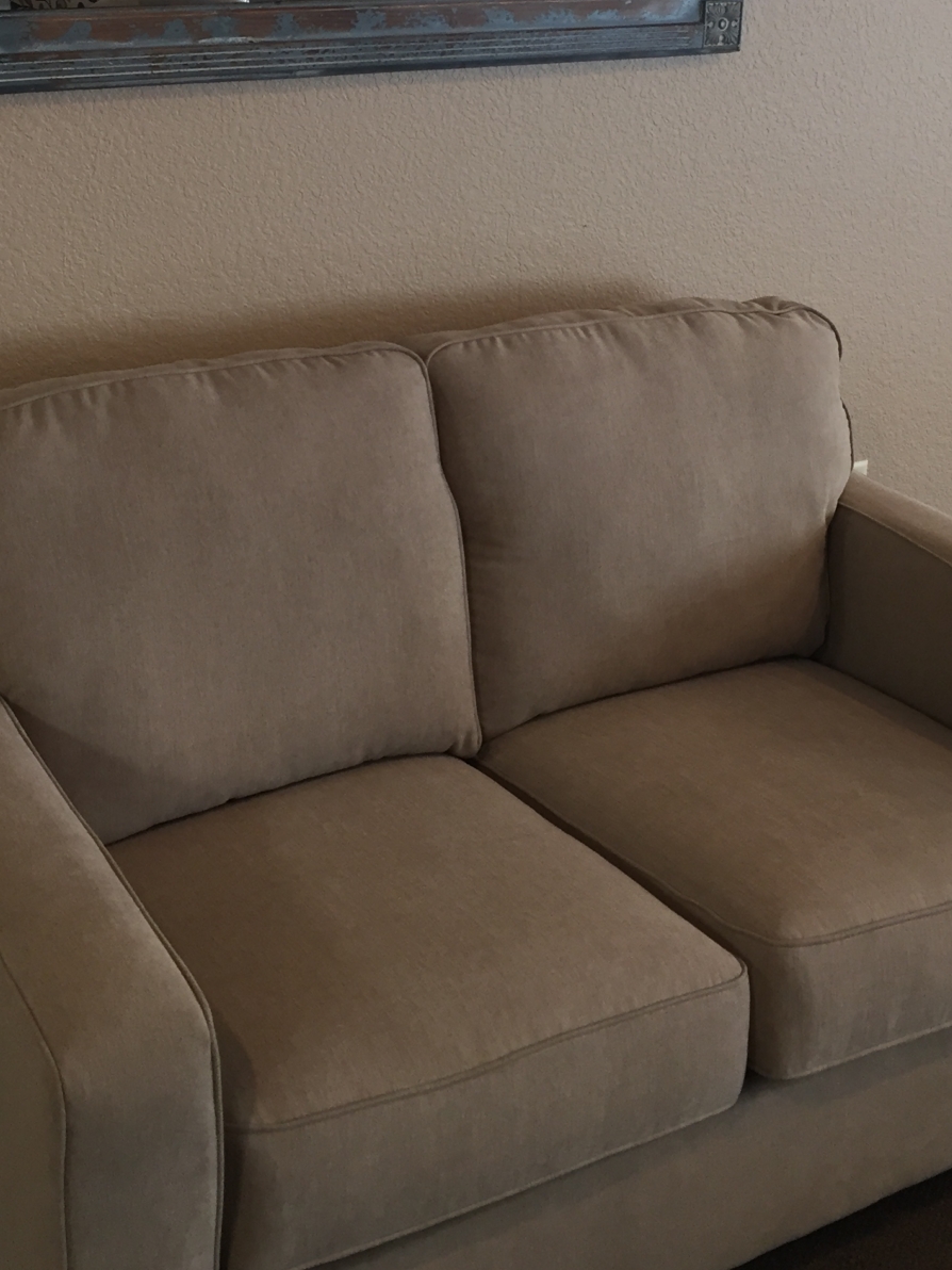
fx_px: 1833
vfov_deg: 37.4
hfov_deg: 29.1
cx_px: 467
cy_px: 352
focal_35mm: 50
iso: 80
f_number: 2.2
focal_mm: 4.15
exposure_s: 1/30
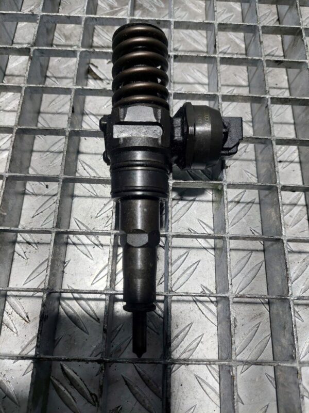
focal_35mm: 25
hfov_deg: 54.9
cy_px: 206
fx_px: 298
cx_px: 154
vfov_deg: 69.4
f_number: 1.8
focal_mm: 5.23
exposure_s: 1/100
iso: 50
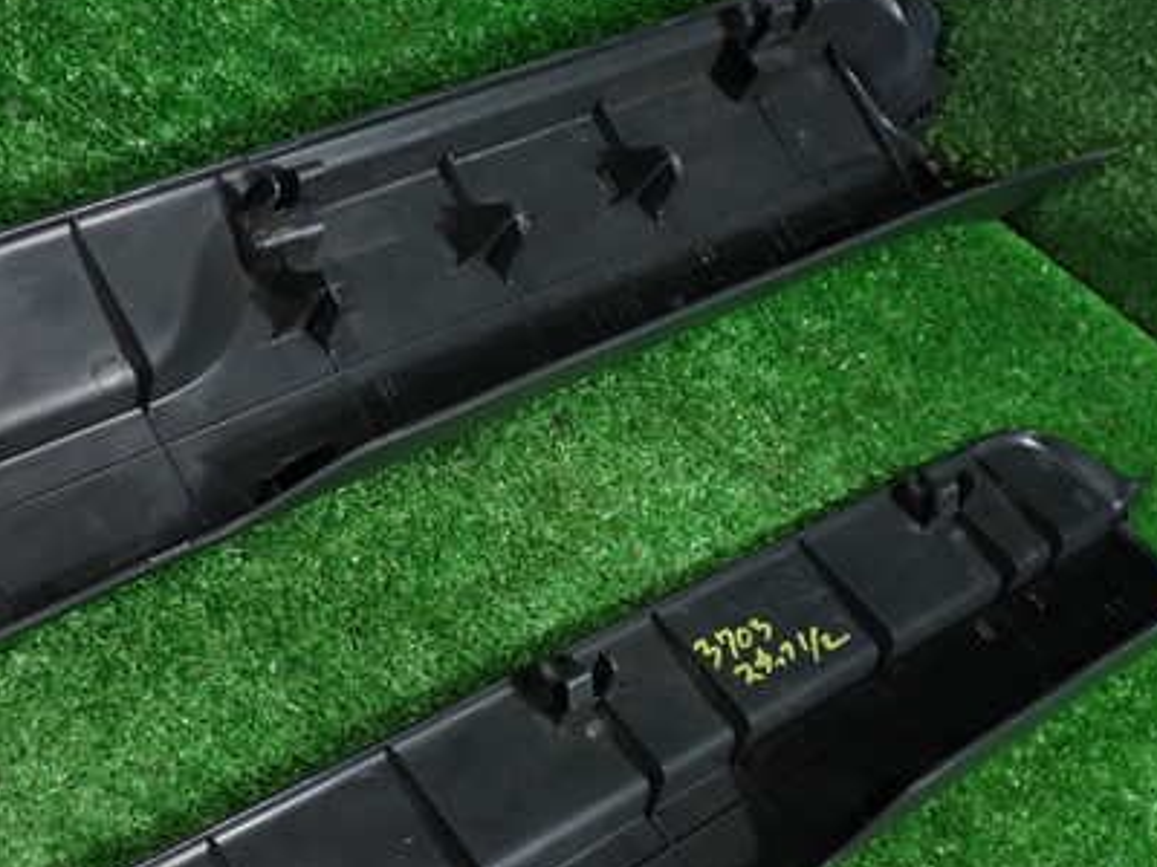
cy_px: 468
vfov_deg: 32.2
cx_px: 492
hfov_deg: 42.0
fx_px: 1504
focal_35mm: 45
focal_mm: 5.4
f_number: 2.3
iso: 250
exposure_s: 1/30
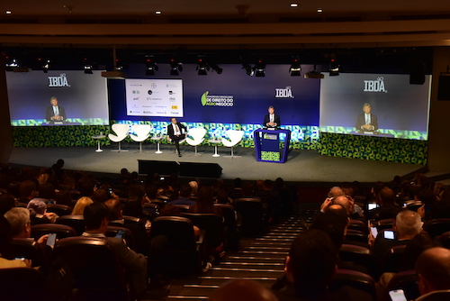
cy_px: 150
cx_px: 225
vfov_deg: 28.1
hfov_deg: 41.1
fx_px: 600
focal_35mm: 48
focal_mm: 48
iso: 4000
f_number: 5.6
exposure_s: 1/200
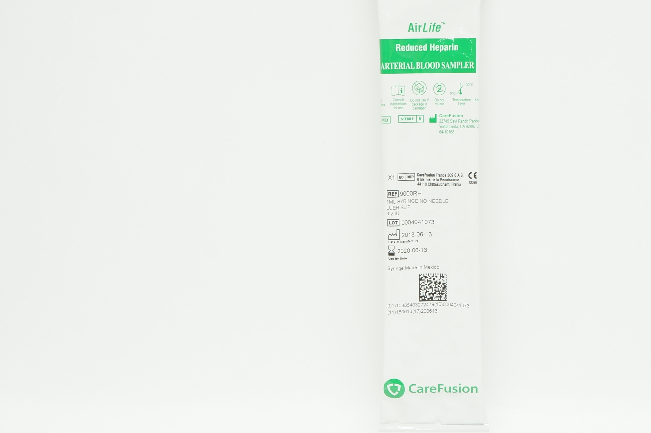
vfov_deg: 22.6
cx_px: 432
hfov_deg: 33.2
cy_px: 191
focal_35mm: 60
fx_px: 1084
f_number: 11
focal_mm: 26
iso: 400
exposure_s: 1/15
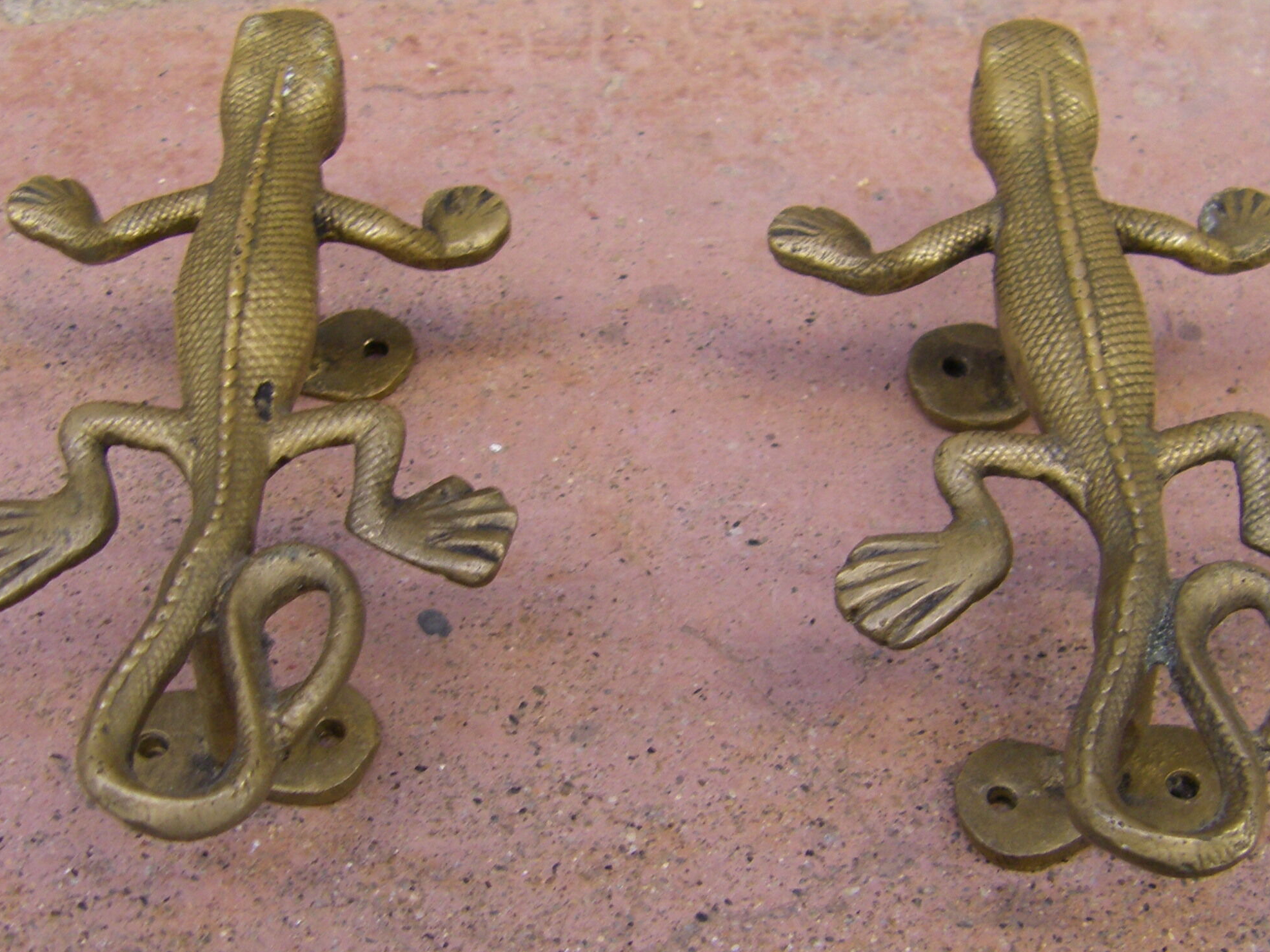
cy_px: 512
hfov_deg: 30.7
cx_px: 708
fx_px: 2311
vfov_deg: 23.3
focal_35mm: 63
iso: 100
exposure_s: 1/50
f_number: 3.5
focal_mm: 6.3
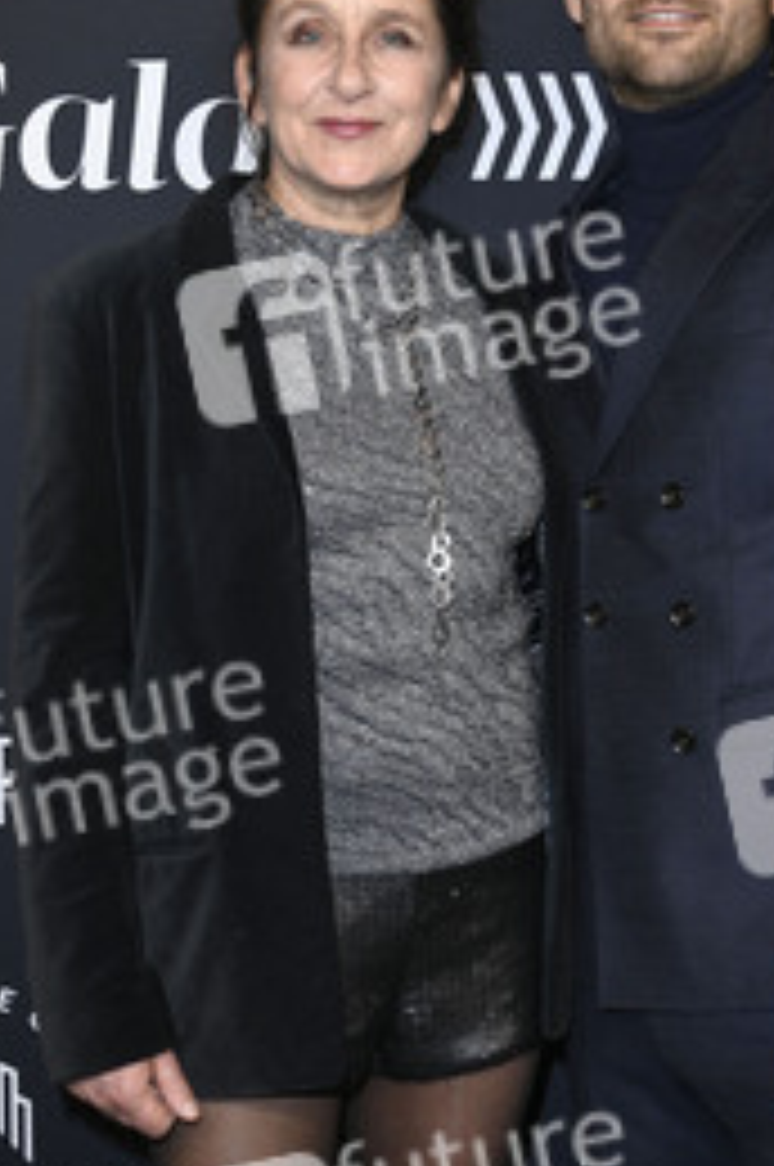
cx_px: 540
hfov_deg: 16.0
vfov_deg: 23.9
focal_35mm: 85
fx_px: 2748
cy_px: 545
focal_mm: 55
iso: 500
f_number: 5.6
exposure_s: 1/250
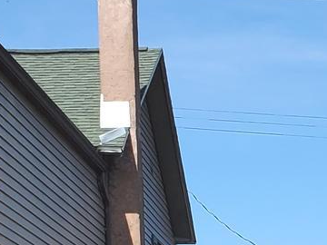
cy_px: 470
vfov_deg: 9.4
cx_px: 629
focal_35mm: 148
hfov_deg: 12.0
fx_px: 1398
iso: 50
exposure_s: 1/1663
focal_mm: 4.3
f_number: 2.4
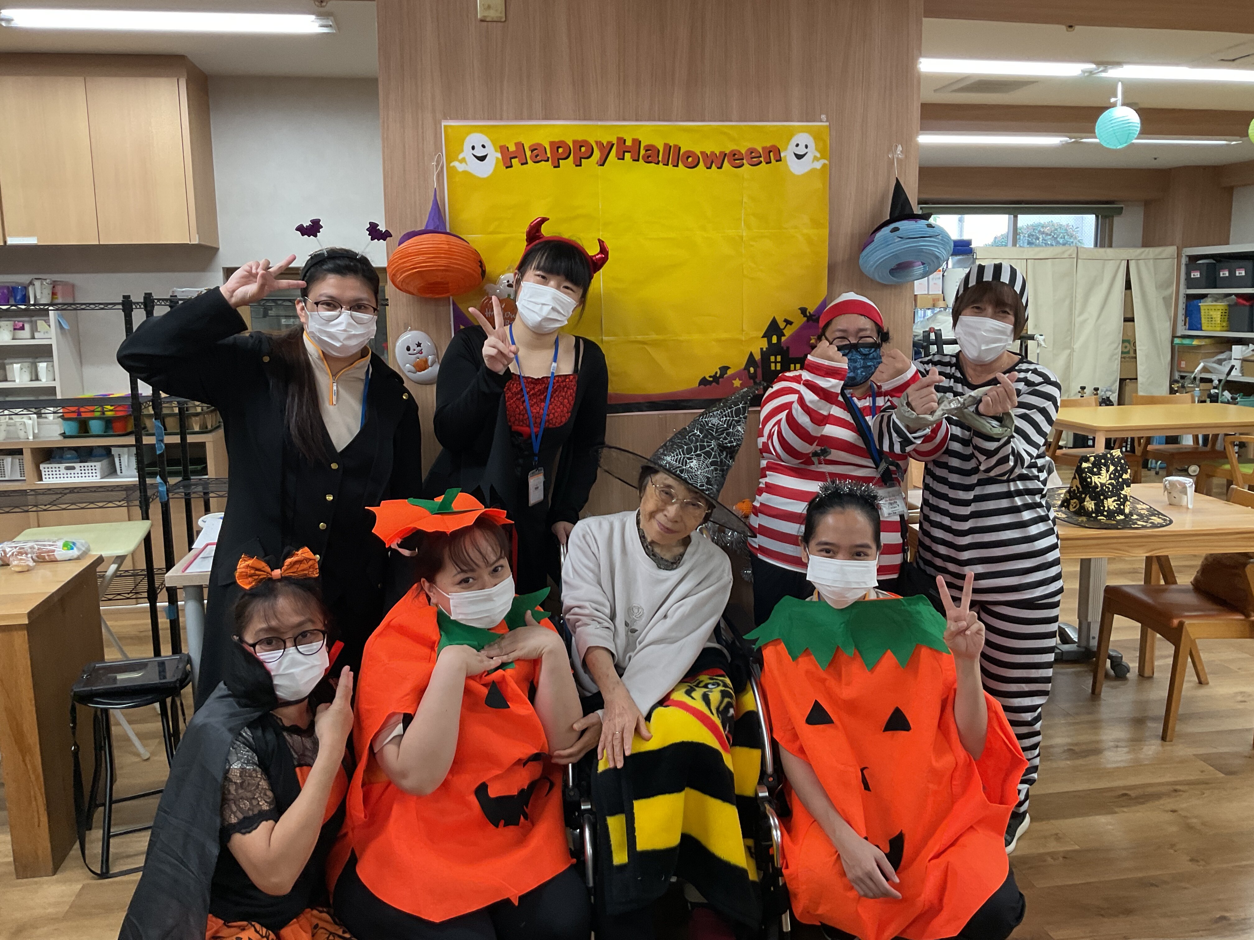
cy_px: 470
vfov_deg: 48.2
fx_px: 1051
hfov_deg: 61.7
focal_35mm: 29
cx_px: 627
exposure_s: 1/60
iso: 100
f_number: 1.8
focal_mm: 3
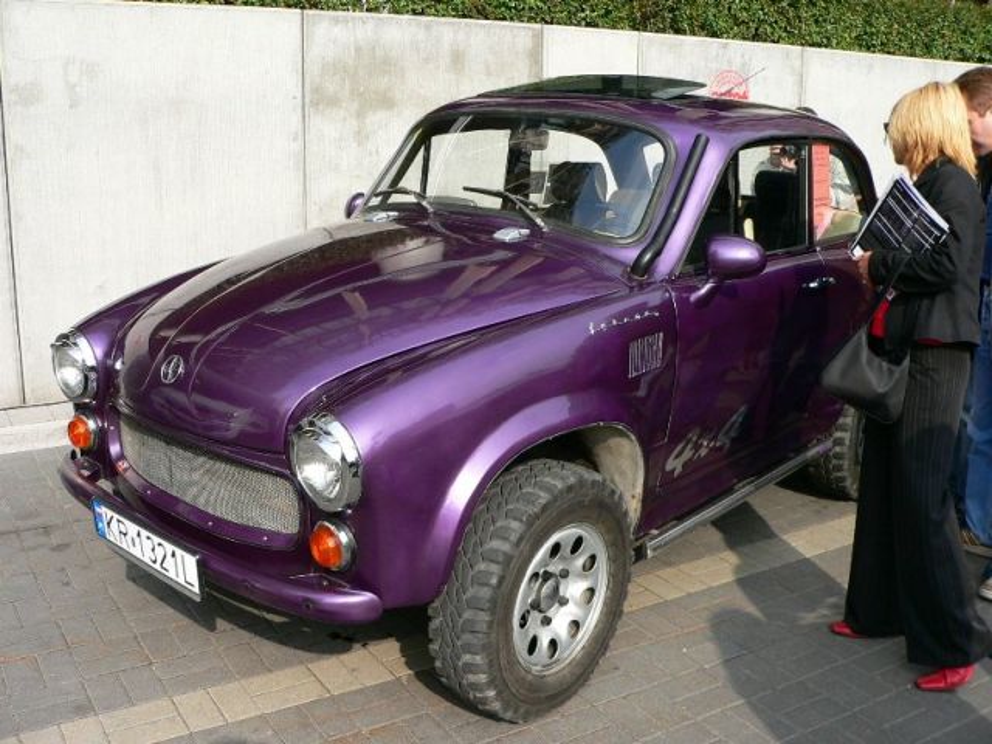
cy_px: 372
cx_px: 496
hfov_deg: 51.4
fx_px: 1032
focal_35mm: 36
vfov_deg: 39.7
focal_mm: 6
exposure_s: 1/500
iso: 100
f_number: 4
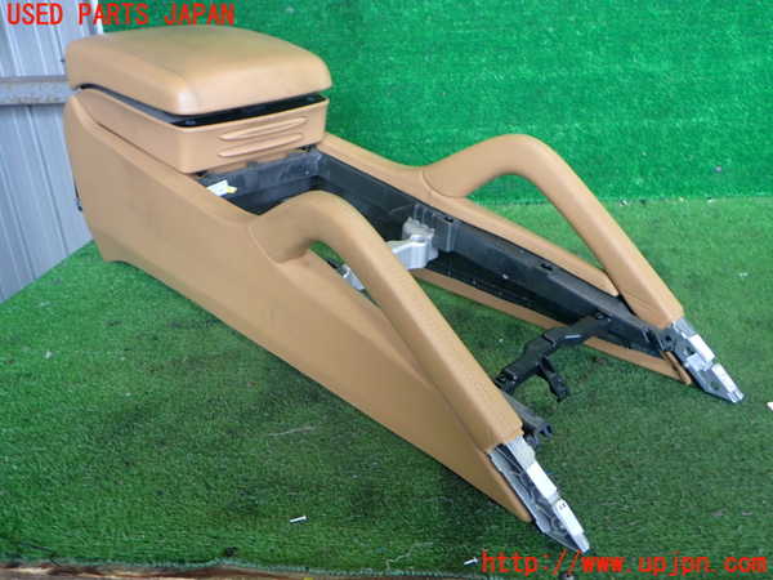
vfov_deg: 46.8
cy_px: 290
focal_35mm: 30
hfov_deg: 60.0
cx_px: 386
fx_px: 670
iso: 200
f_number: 2.3
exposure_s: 1/50
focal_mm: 5.4
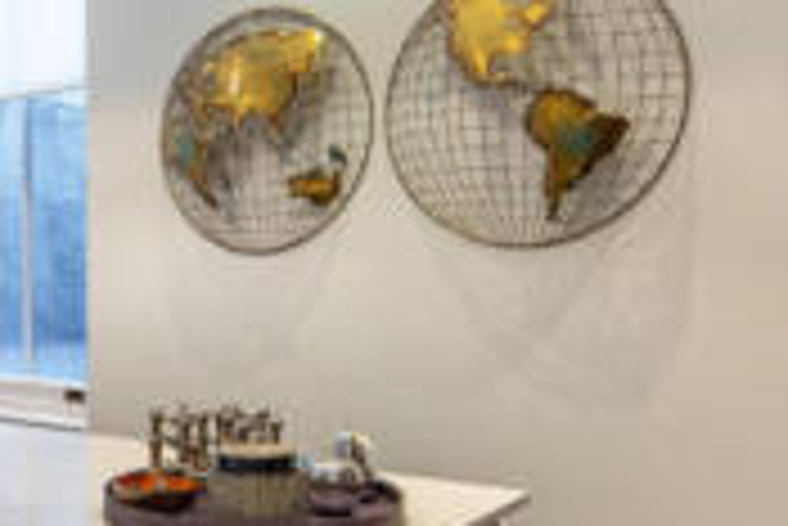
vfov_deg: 29.9
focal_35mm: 45
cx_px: 61
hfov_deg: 39.9
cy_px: 263
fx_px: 986
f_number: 8
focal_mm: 12
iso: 400
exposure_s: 1/5
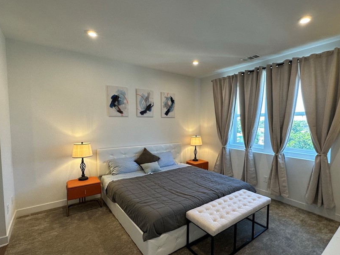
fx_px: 177
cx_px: 182
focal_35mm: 18
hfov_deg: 87.6
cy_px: 133
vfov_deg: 71.6
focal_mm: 2.22
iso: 125
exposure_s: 1/120
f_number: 2.2
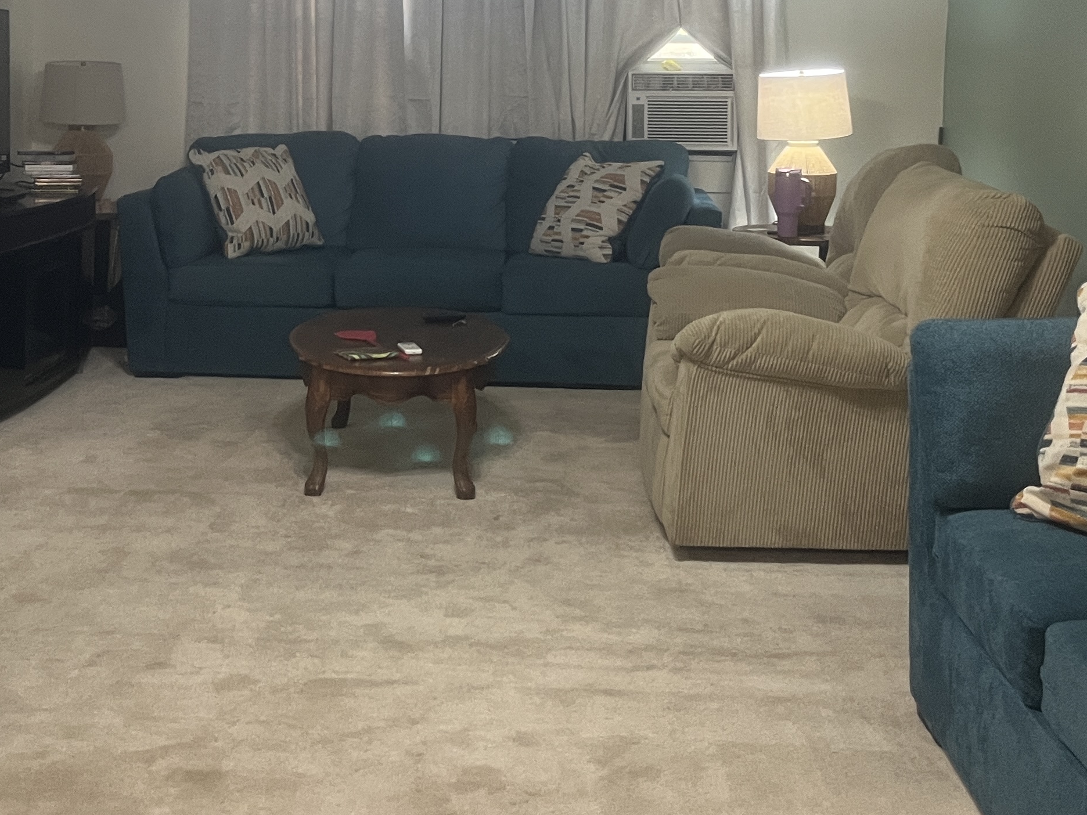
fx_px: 1758
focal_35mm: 56
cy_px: 69
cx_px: 420
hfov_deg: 34.2
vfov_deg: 25.2
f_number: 1.6
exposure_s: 1/60
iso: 200
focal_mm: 5.1
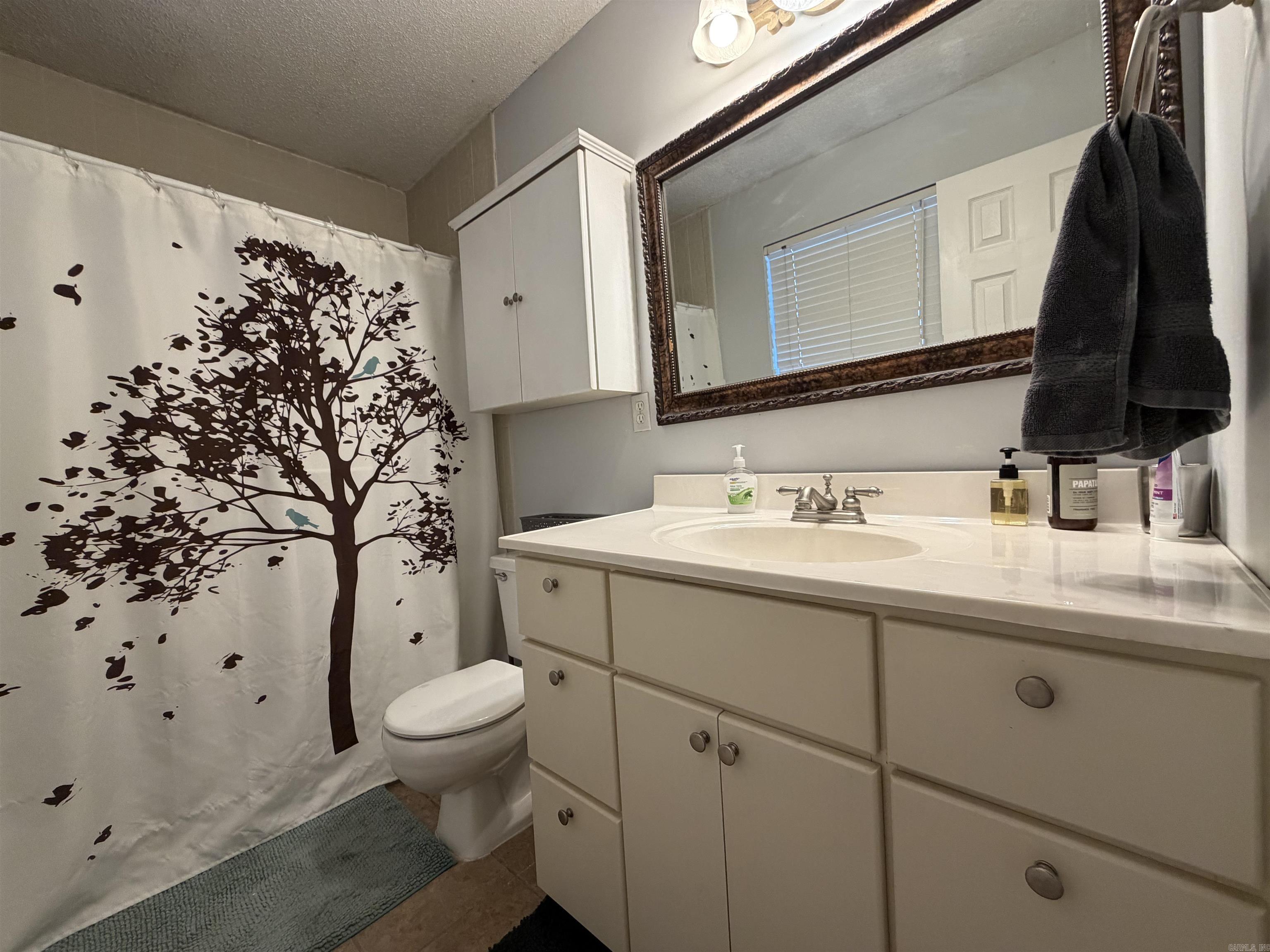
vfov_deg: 85.7
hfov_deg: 102.1
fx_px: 514
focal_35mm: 14
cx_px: 635
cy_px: 476
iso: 320
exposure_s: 1/120
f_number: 2.2
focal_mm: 2.22
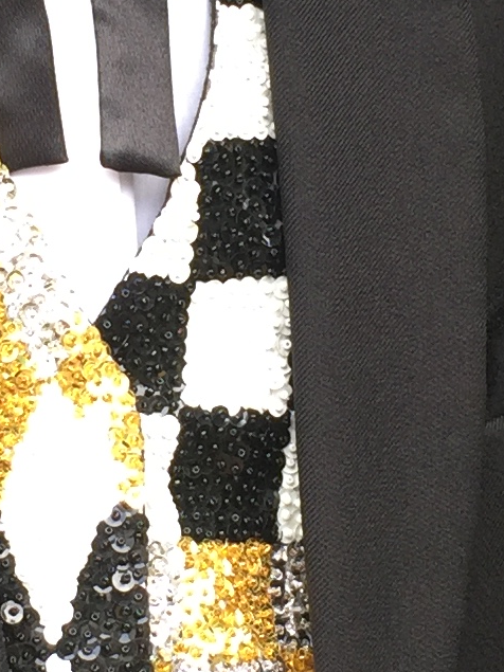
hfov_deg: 9.9
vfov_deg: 13.2
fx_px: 2894
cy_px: 219
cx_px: 88
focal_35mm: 149
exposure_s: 1/100
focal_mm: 4.15
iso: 32
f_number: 2.2
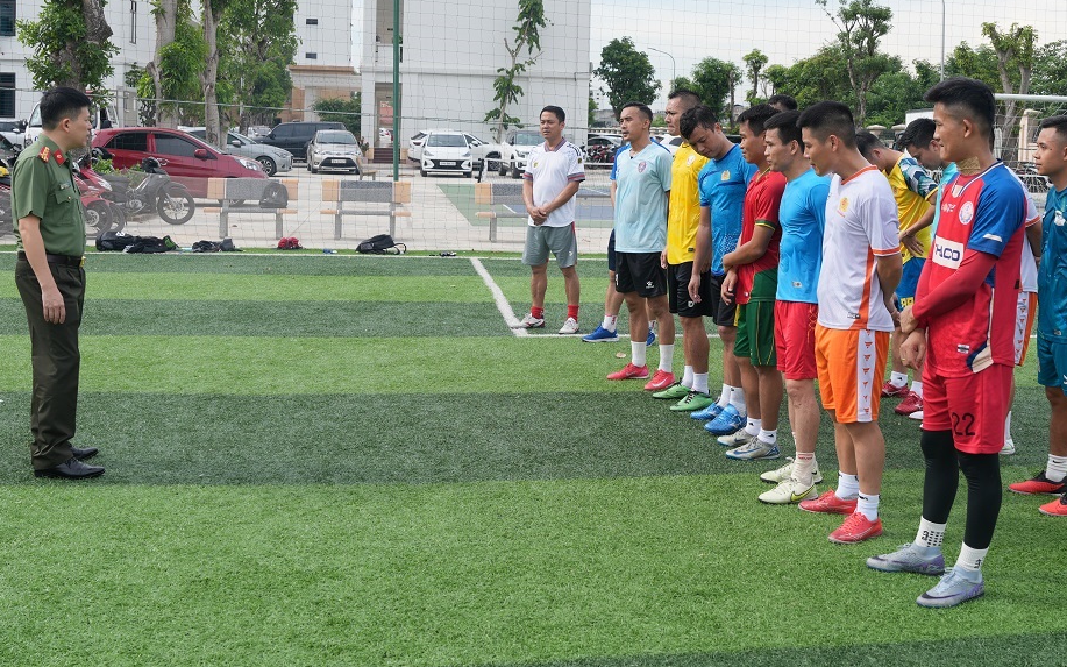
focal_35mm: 44
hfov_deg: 45.1
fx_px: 1279
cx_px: 614
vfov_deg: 29.1
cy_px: 243
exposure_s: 1/400
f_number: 5
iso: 100
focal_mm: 24
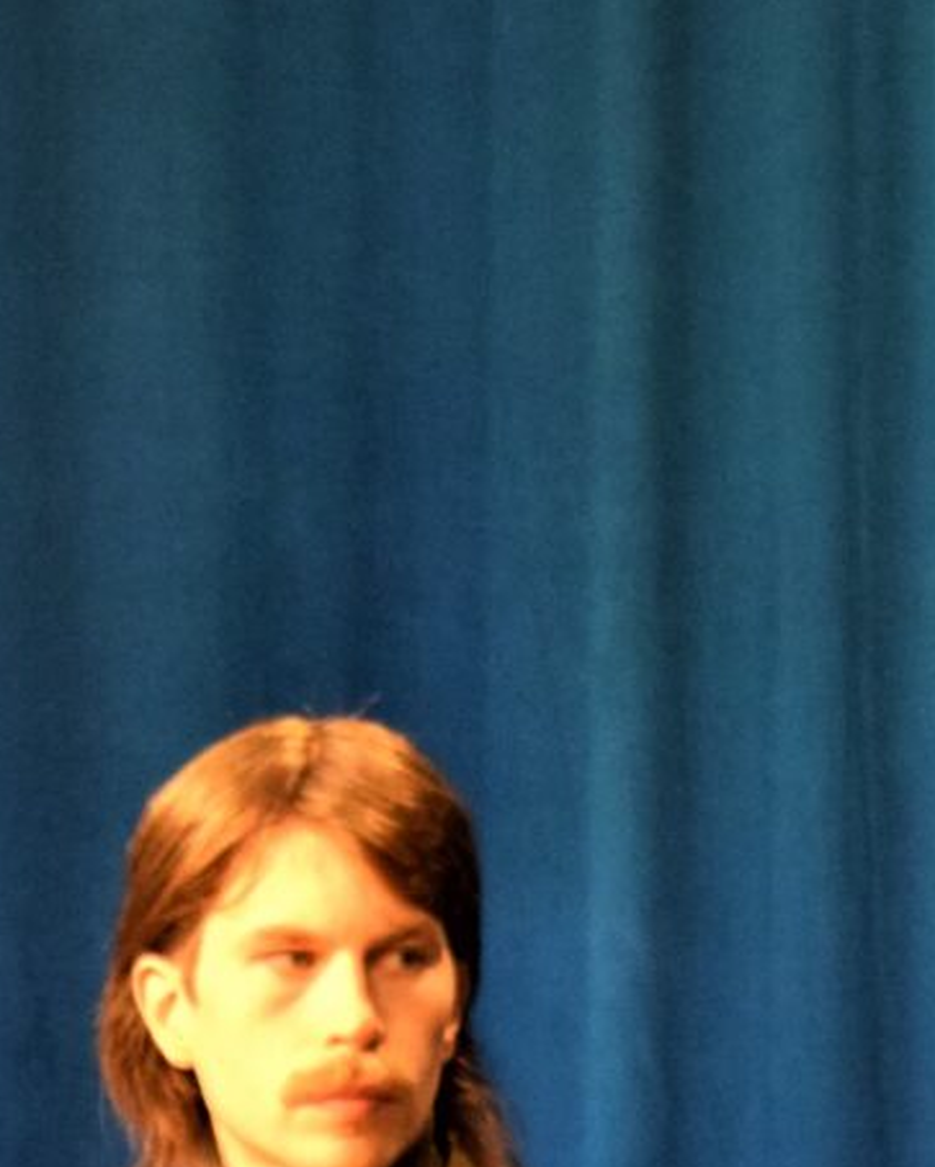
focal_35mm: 298
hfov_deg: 5.2
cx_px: 265
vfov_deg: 6.4
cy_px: 1430
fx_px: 10298
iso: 4000
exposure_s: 1/60
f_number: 5.6
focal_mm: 50
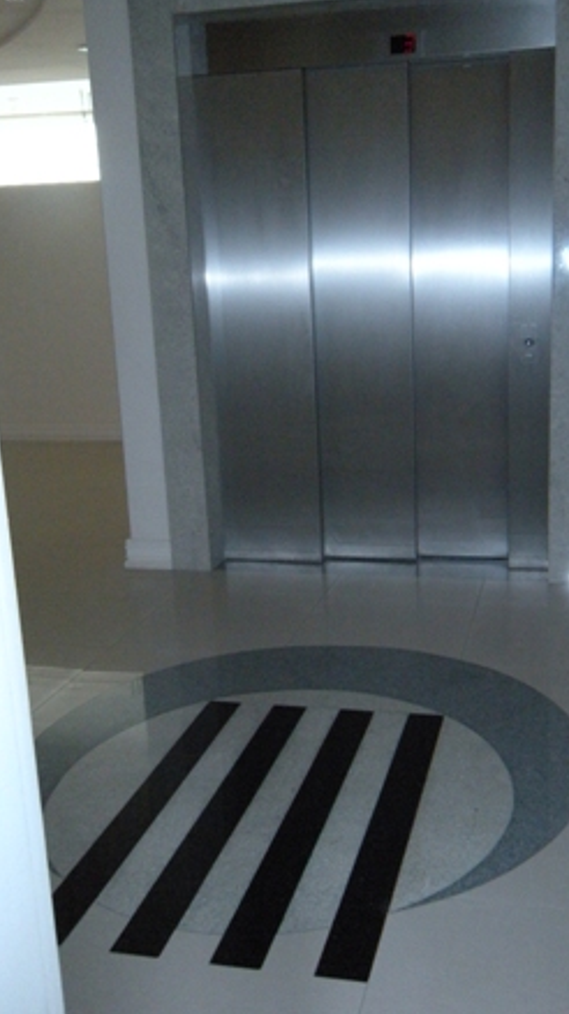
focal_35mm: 39
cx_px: 352
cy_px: 505
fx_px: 1047
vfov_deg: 51.6
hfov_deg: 30.3
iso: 400
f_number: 3.8
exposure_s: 1/60
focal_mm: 5.9
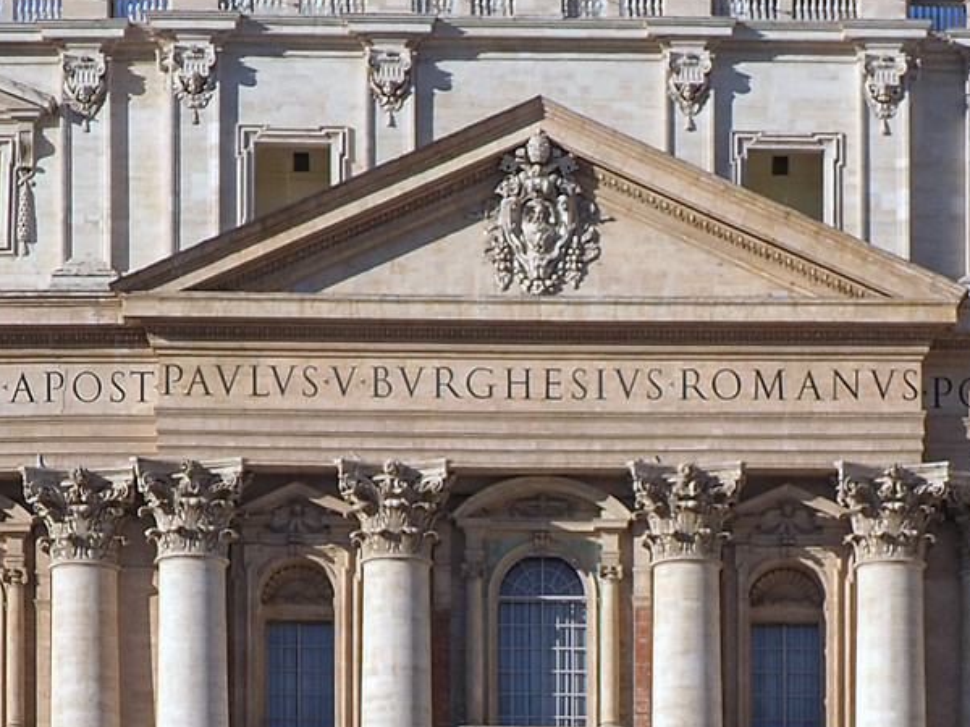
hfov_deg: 13.7
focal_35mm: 144
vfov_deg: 10.3
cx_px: 451
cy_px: 591
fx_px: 4035
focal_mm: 18
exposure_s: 1/400
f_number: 5.6
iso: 64
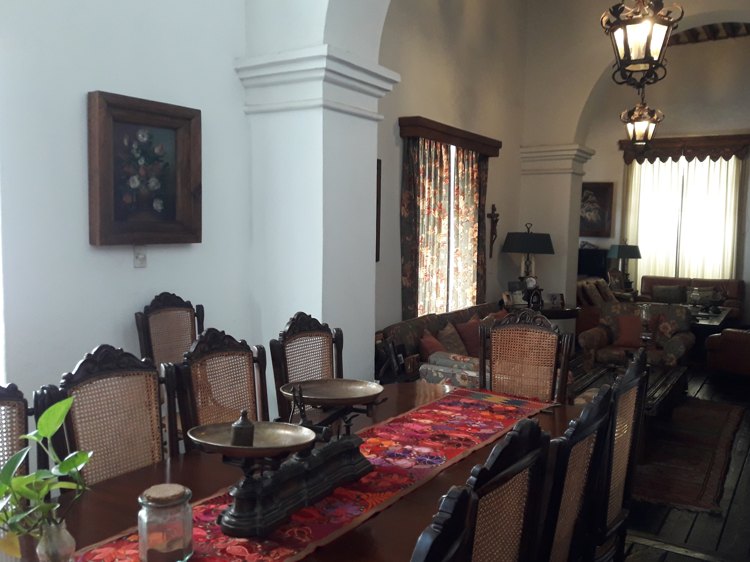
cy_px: 280
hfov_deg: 58.2
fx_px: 672
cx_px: 411
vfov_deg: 45.4
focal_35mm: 31
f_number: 1.9
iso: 125
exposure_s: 1/40
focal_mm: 3.7
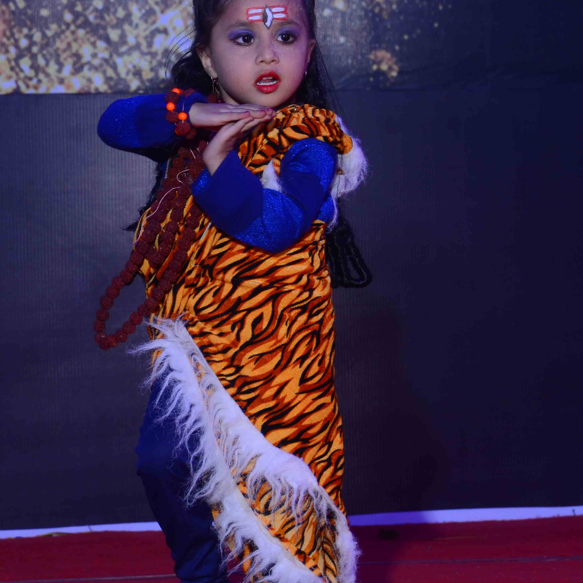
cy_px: 263
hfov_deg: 7.7
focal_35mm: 227
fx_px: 4320
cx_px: 305
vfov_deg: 7.7
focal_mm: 105
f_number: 10
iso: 320
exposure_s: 1/125
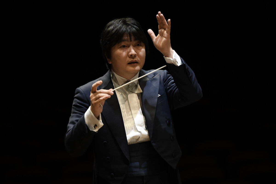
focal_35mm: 200
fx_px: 1533
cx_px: 138
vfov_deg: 6.9
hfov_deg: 10.3
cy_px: 92
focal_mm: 200
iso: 1600
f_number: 2.8
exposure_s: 1/250
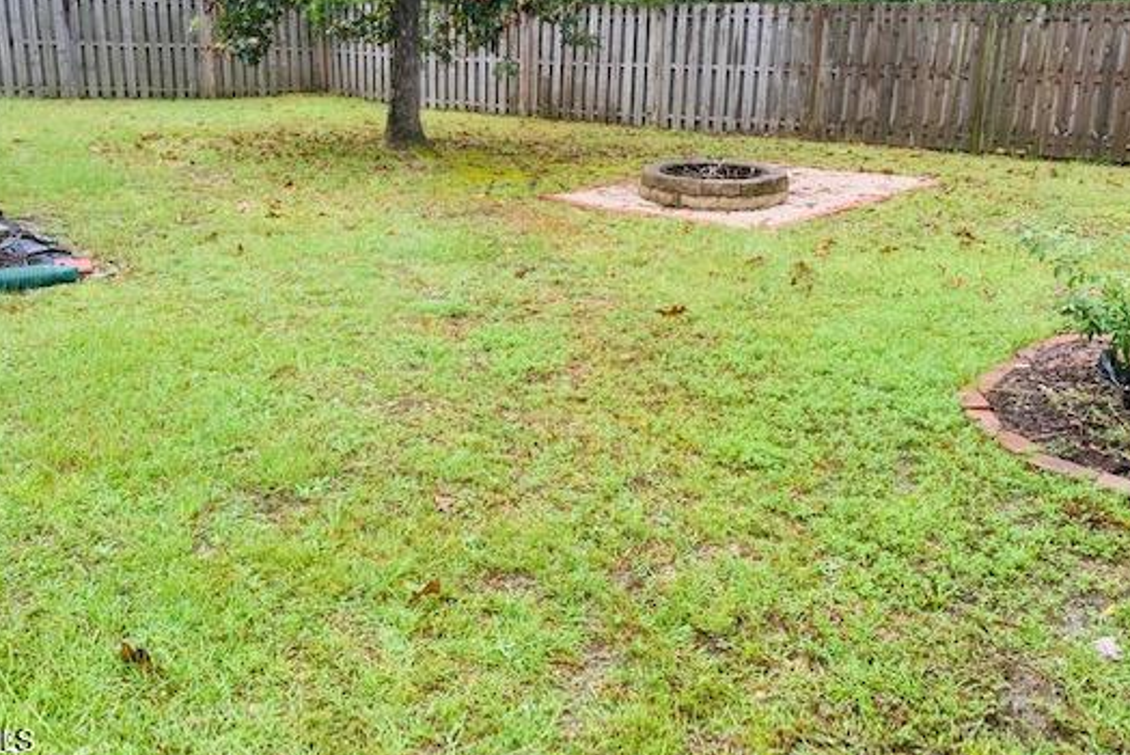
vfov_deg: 39.7
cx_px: 502
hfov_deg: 57.1
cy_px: 270
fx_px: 1036
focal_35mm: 33
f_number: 1.8
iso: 25
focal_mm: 4.25
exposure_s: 1/149
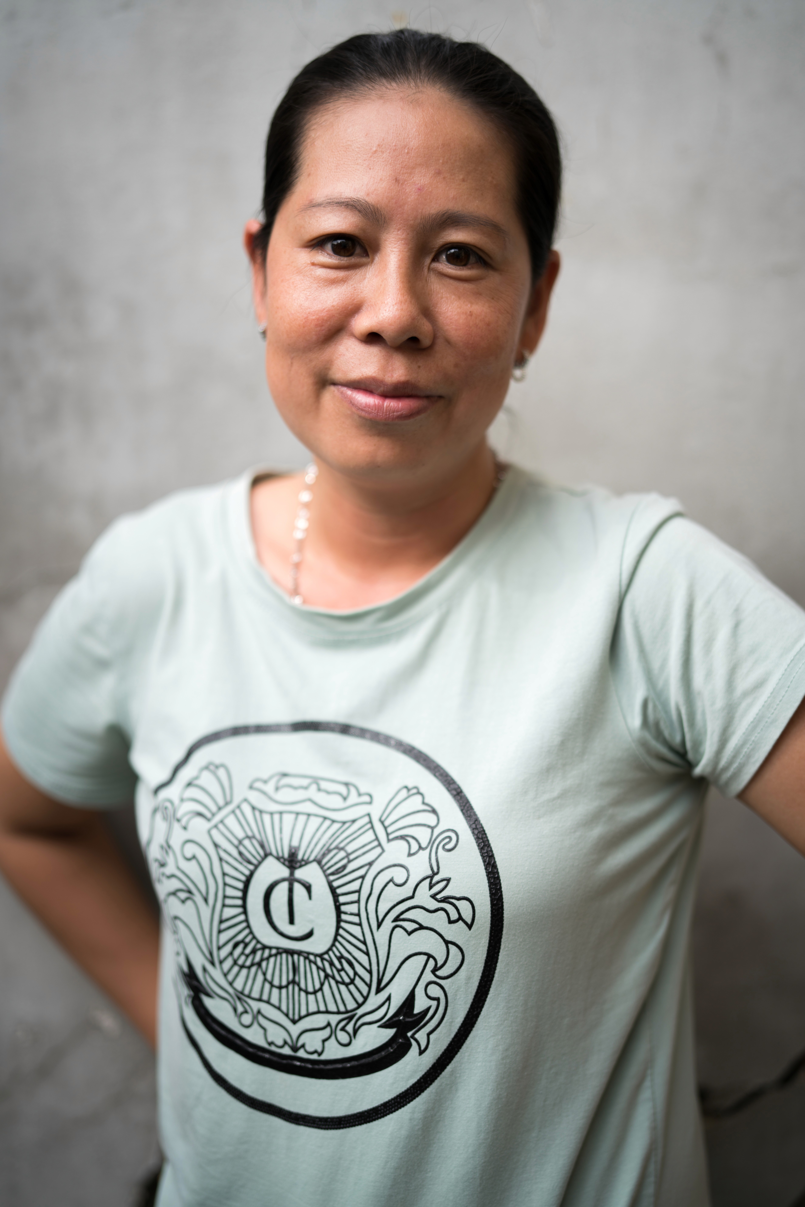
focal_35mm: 50
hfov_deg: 27.0
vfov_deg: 39.6
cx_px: 402
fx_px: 1676
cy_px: 604
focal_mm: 50
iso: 50
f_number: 1.4
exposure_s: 1/640
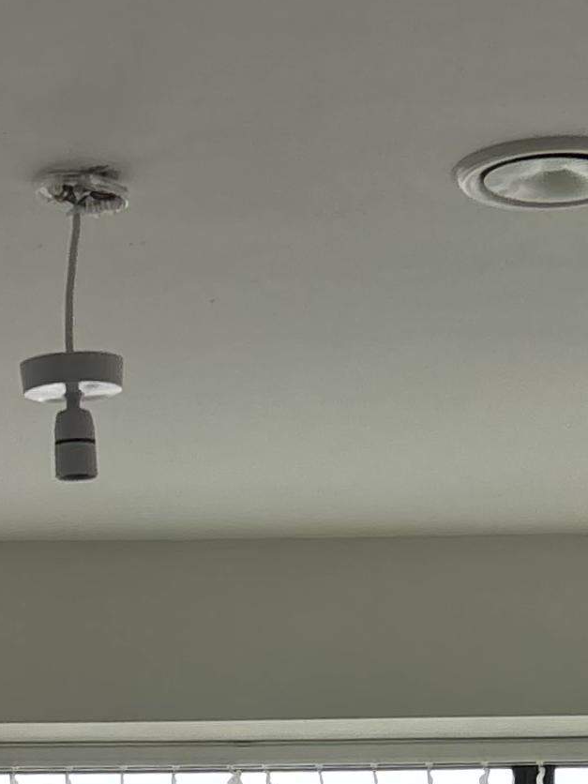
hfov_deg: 12.5
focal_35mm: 118
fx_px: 2673
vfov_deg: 15.6
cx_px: 159
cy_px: 1122
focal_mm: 5.96
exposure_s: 1/684
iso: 50
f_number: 1.6
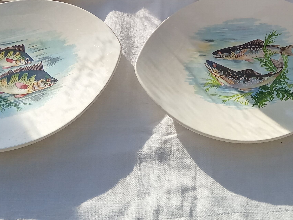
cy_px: -22
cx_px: 225
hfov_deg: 28.1
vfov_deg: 20.6
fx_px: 576
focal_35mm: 68
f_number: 1.8
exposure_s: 1/1712
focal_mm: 3.57
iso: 112
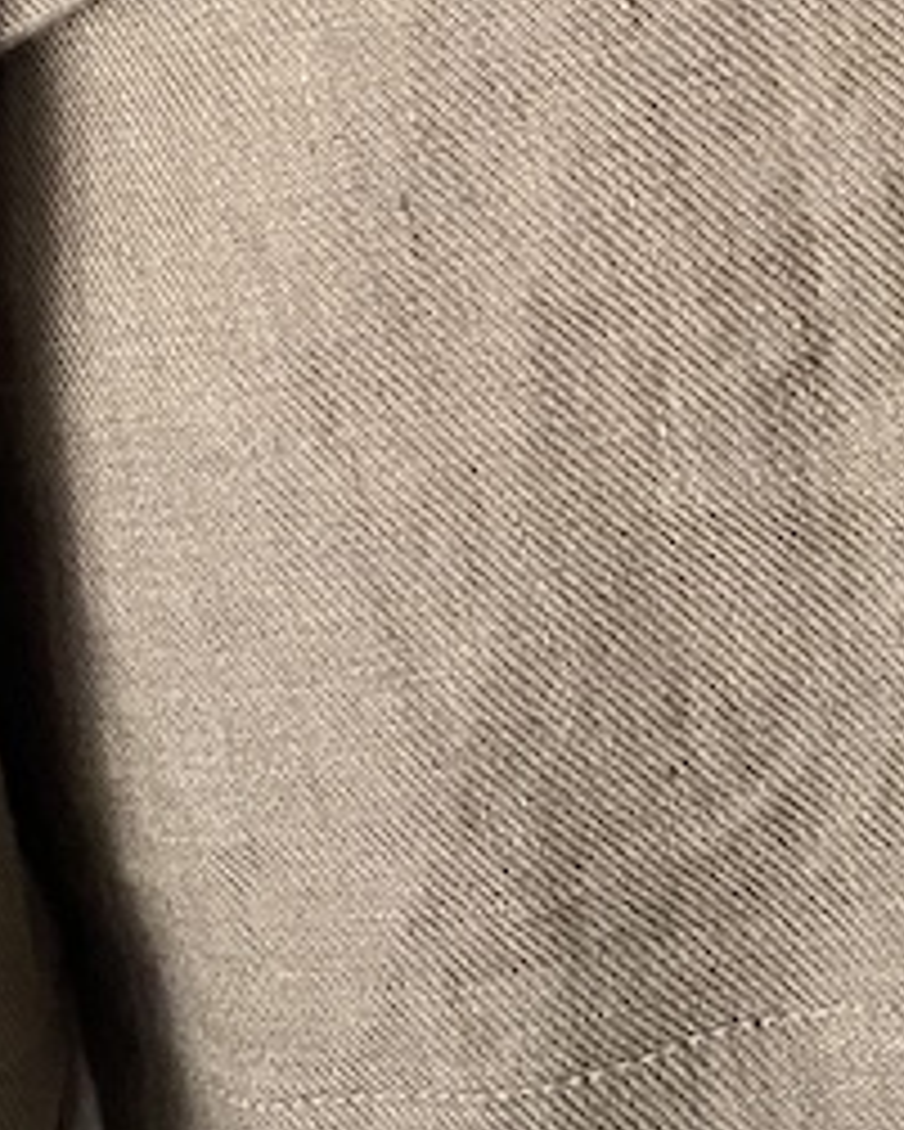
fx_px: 3610
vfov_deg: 17.2
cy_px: -101
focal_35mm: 108
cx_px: 526
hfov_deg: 14.3
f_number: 1.8
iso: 200
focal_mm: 4.25
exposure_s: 1/60
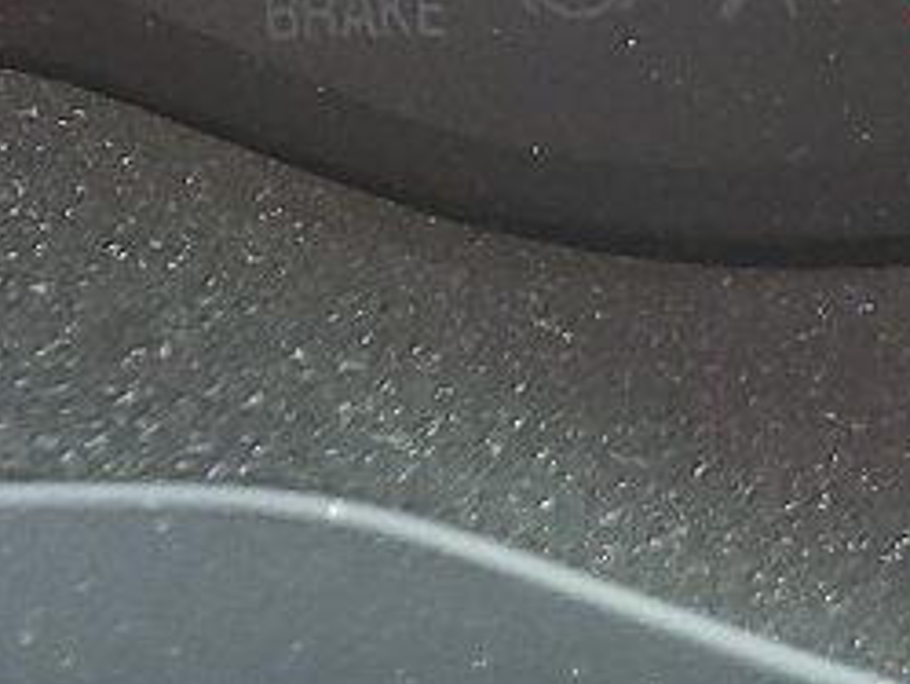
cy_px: -618
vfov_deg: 8.5
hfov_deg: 11.0
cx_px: -793
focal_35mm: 167
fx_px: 4392
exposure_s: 1/60.2
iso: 65
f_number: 1.5
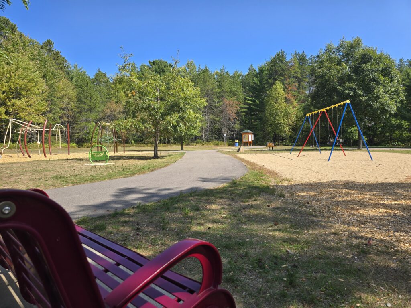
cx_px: 206
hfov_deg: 73.9
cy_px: 154
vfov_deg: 58.9
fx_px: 273
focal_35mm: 23
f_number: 1.7
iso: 12
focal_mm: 6.3
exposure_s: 1/483
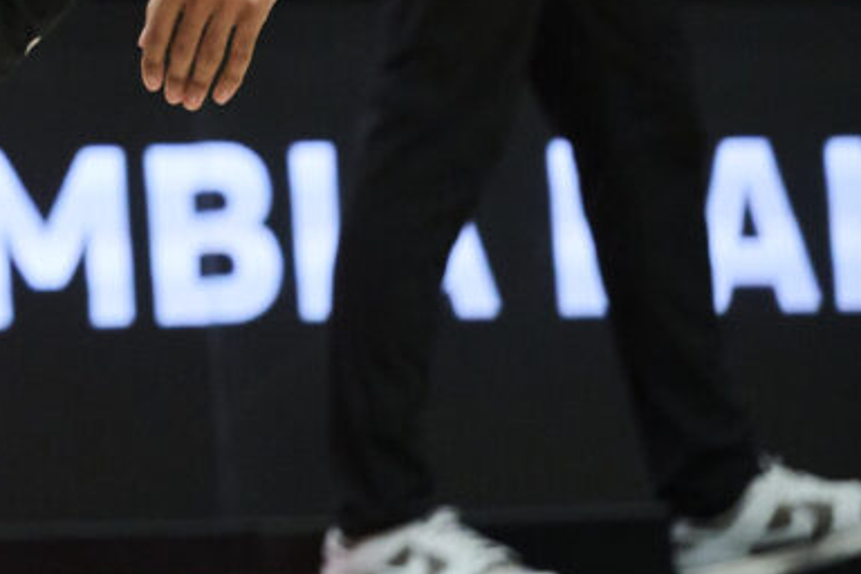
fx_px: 13392
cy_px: -83
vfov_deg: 2.5
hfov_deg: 3.7
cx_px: -693
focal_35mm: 560
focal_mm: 140
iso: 3200
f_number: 2.8
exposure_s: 1/1600
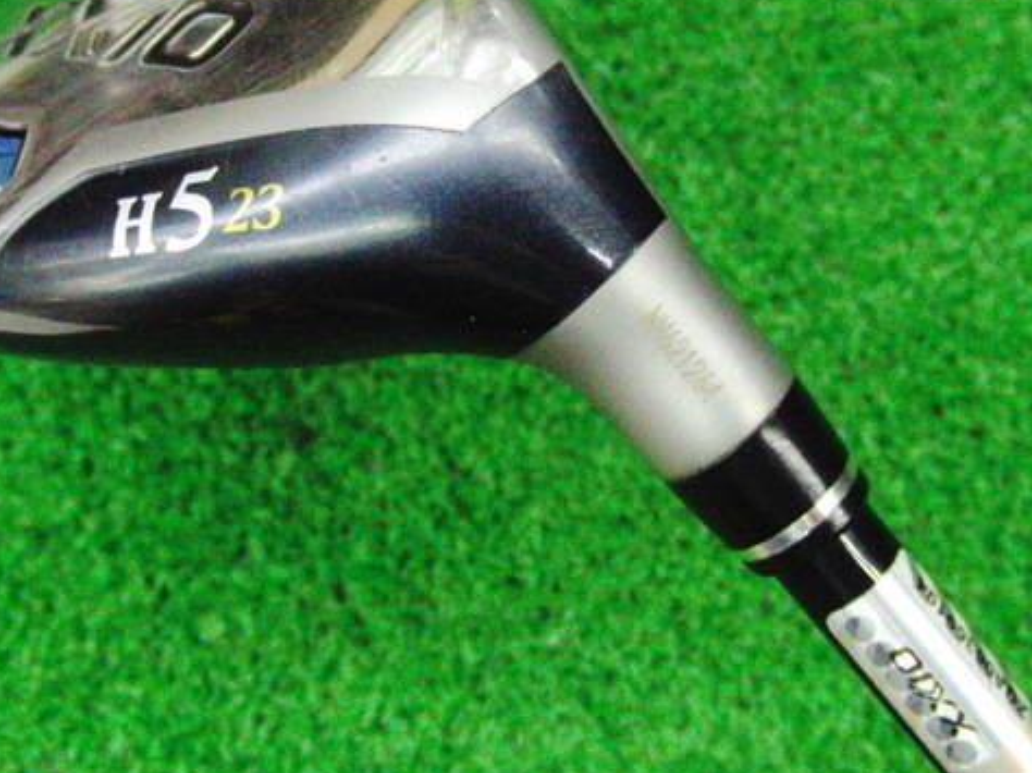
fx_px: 1490
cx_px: 581
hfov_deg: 38.1
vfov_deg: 29.0
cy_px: 281
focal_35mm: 50
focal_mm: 6.42
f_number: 3.6
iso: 3200
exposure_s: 1/200
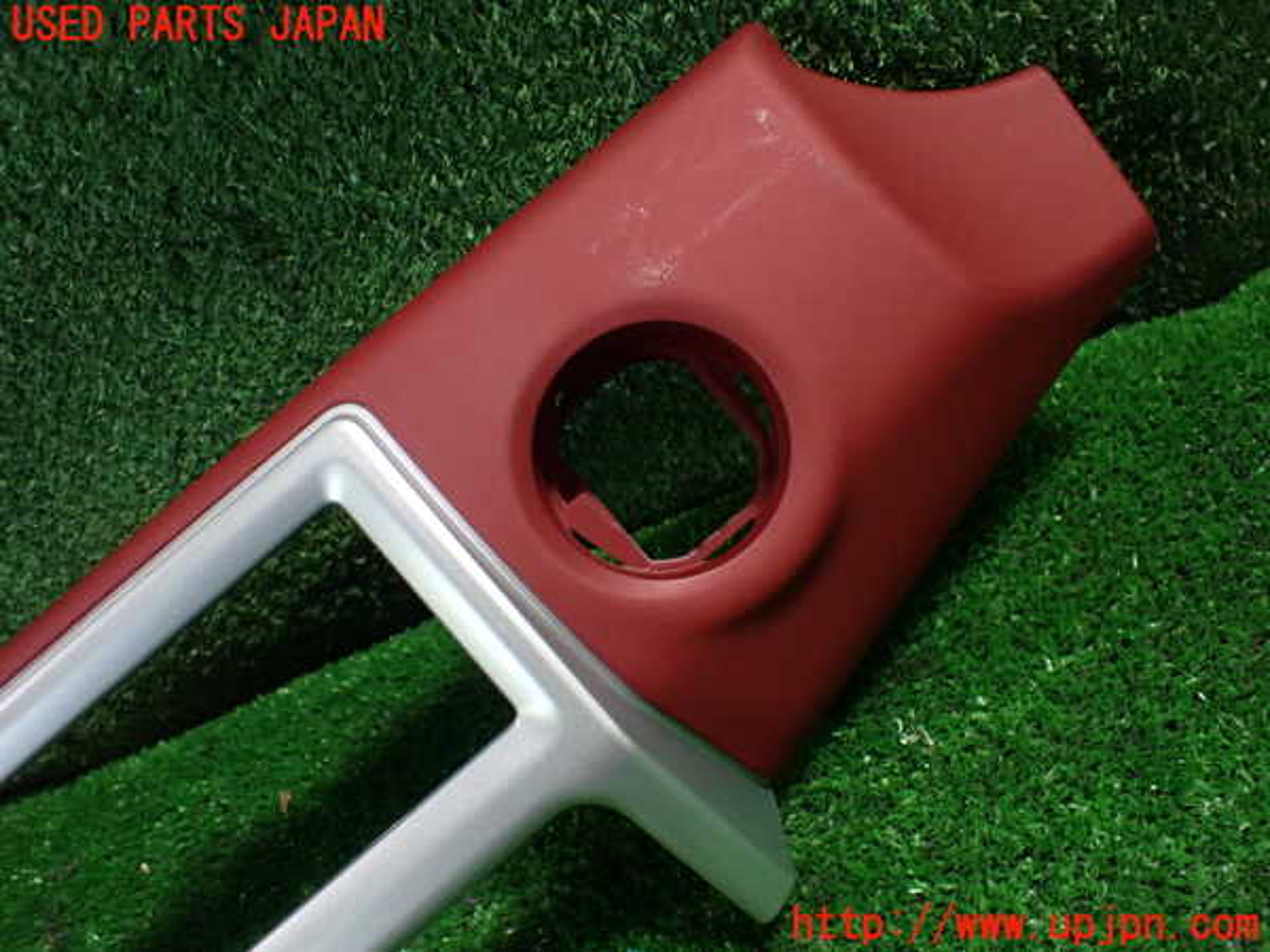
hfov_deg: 60.0
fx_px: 1101
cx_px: 635
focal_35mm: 30
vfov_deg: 46.8
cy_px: 476
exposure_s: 1/125
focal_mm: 5.4
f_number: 2.3
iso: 800
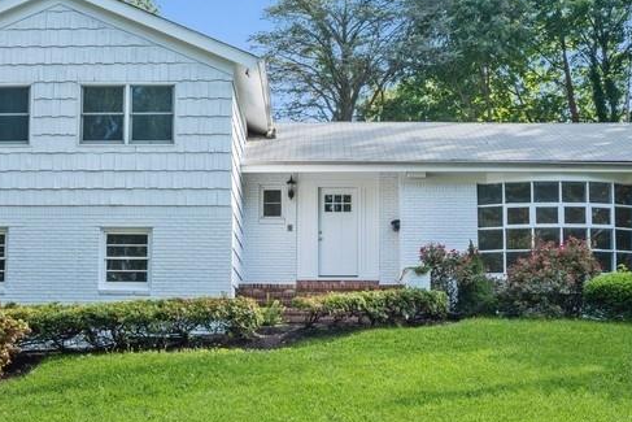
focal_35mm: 59
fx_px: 1036
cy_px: 286
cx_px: 271
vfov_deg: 22.9
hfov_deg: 33.9
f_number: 11
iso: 200
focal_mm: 32
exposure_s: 1/60
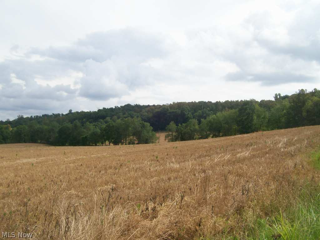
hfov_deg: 51.4
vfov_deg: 39.7
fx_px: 333
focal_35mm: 36
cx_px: 160
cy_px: 120
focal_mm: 6
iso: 80
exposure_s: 1/570
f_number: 4.8
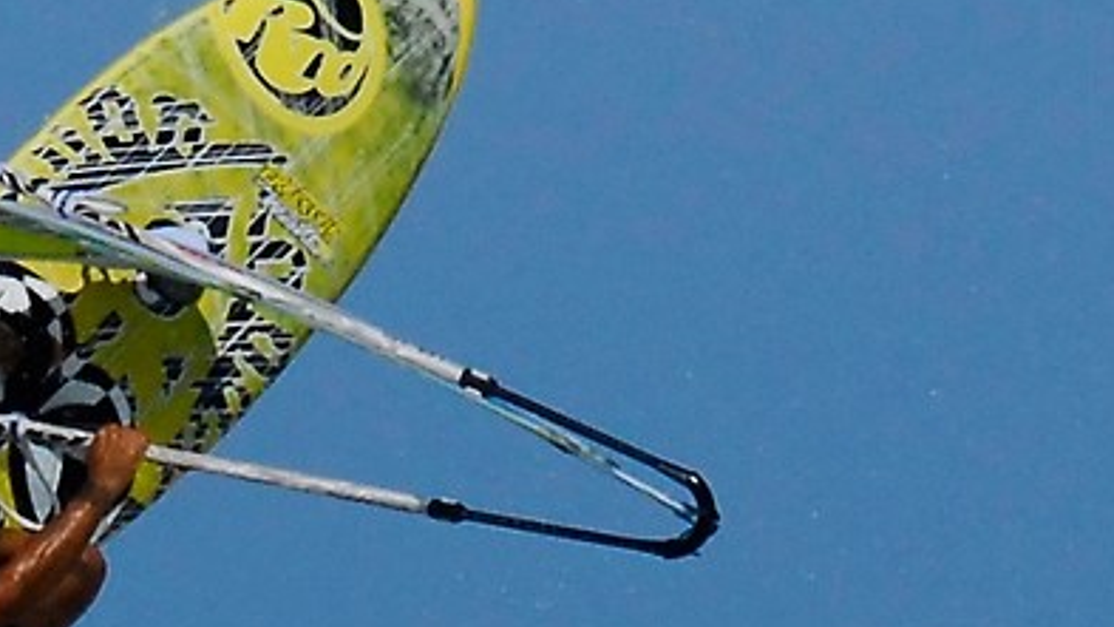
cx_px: -9
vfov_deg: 0.7
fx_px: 52434
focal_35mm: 1775
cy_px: 533
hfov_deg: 1.2
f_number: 5
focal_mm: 185
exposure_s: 1/6000
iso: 500
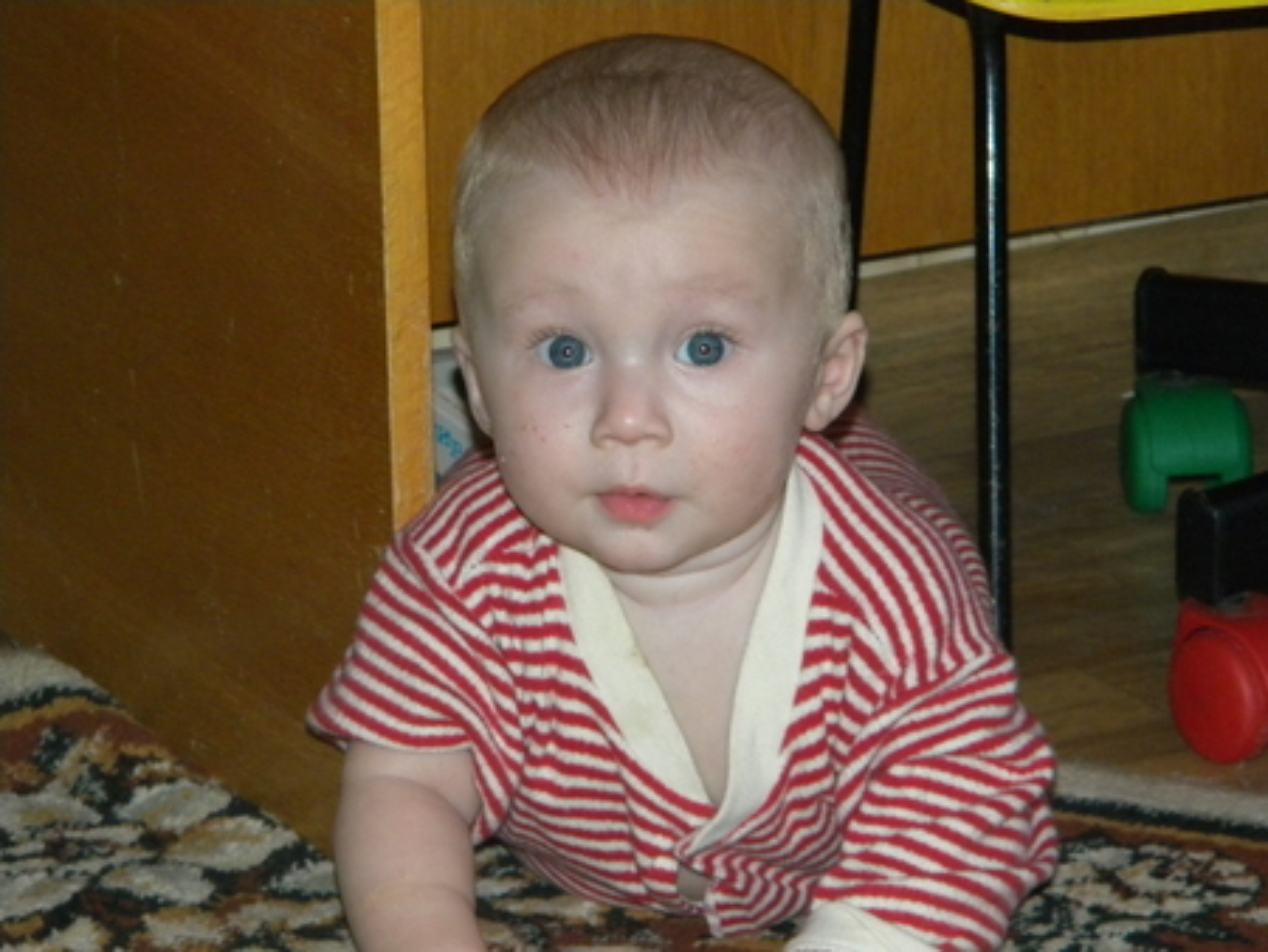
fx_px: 5424
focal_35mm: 148
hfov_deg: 13.3
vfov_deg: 10.0
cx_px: 634
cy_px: 476
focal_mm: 26.8
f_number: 5
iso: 400
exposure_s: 1/30
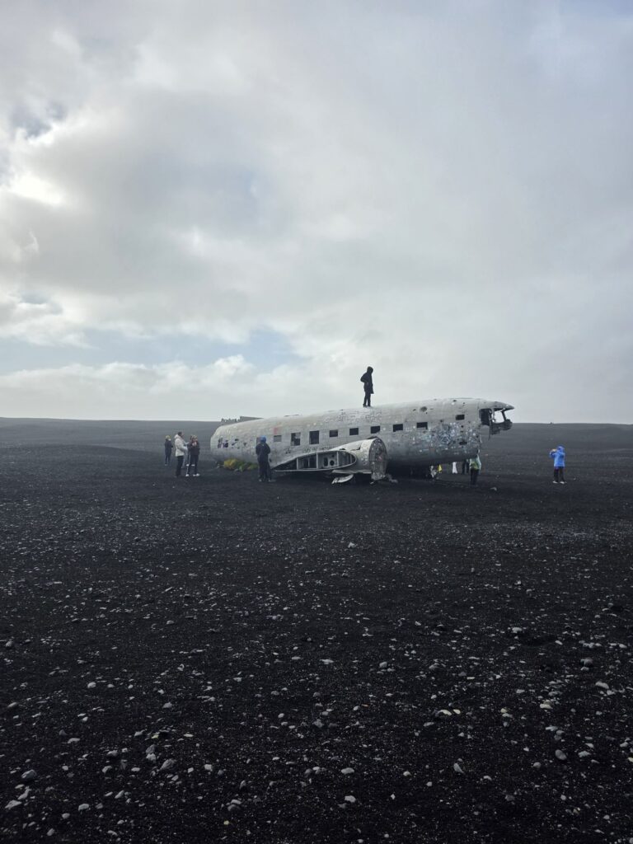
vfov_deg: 73.9
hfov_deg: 58.9
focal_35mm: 23
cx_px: 316
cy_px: 422
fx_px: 561
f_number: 1.7
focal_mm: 6.3
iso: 80
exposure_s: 1/3891
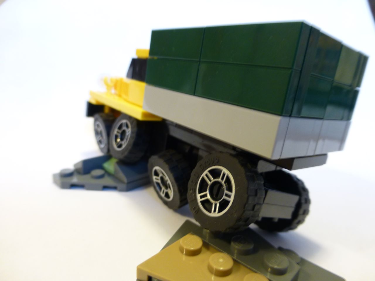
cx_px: 188
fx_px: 260
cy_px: 140
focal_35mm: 24
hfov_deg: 71.6
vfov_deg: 56.8
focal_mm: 4.3
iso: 200
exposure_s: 1/5
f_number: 3.3
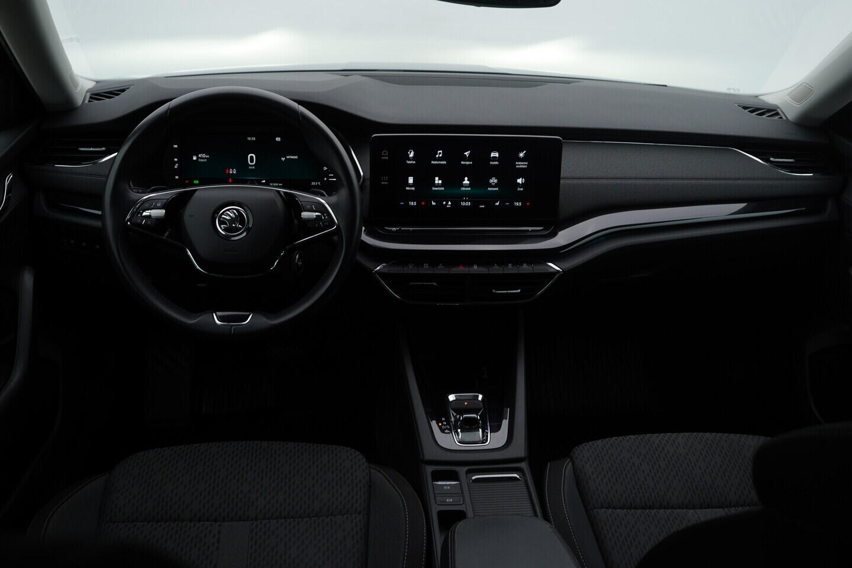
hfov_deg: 53.1
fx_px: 852
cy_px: 284
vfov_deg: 36.9
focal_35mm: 36
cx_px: 426
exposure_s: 1/60
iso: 125
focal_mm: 24
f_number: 4
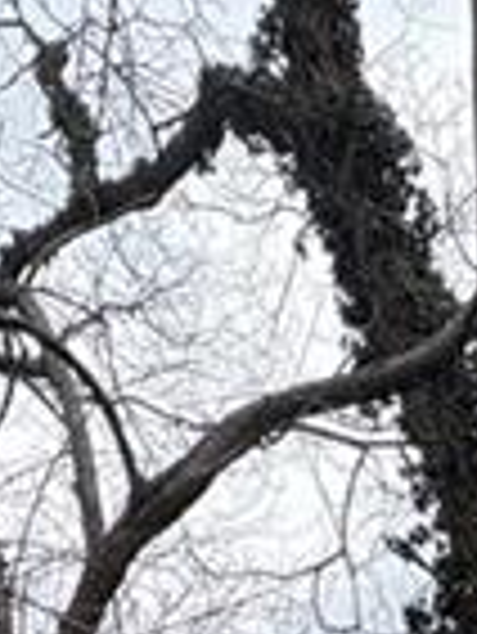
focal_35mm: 76
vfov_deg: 16.6
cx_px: 405
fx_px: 1394
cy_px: 1380
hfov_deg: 19.2
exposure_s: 1/418
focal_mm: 2.22
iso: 64
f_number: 2.2
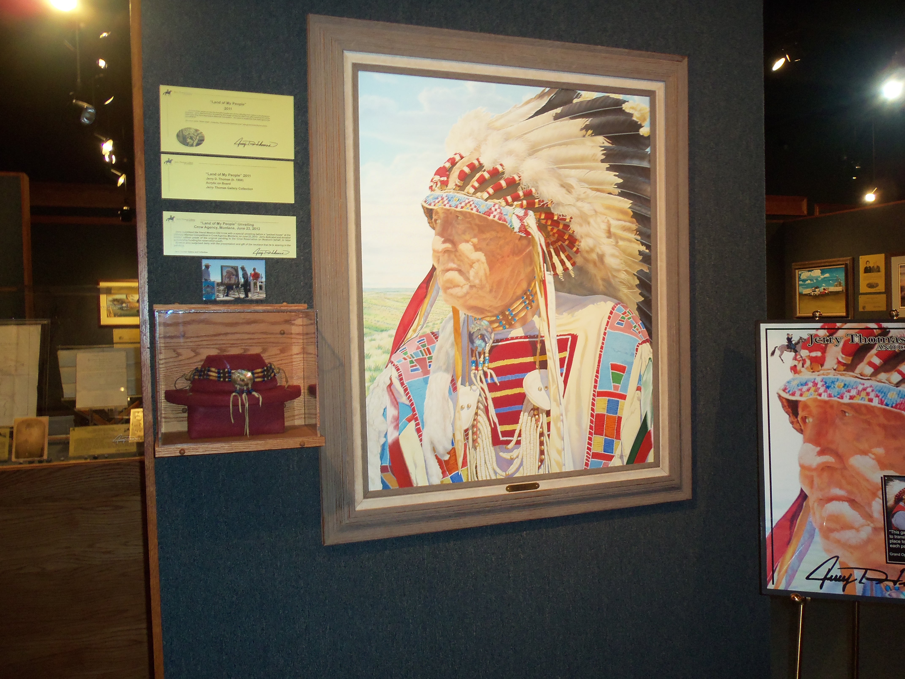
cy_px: 340
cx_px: 452
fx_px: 758
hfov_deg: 61.7
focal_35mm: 29
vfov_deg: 48.2
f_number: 3.4
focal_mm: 5.2
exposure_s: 1/30
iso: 100
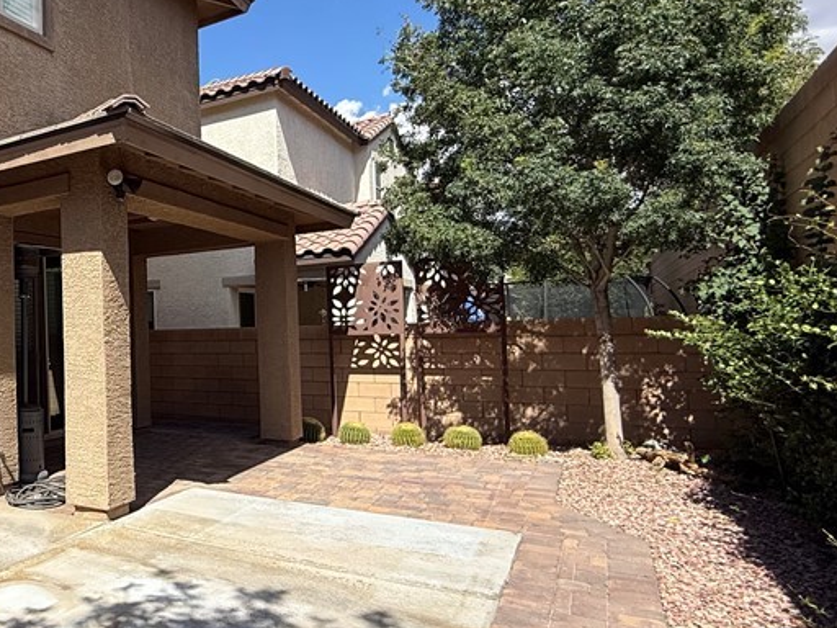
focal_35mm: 28
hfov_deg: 52.7
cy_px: 317
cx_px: 33
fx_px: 677
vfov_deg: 49.7
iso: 50
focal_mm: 2.22
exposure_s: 1/1431
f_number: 2.2
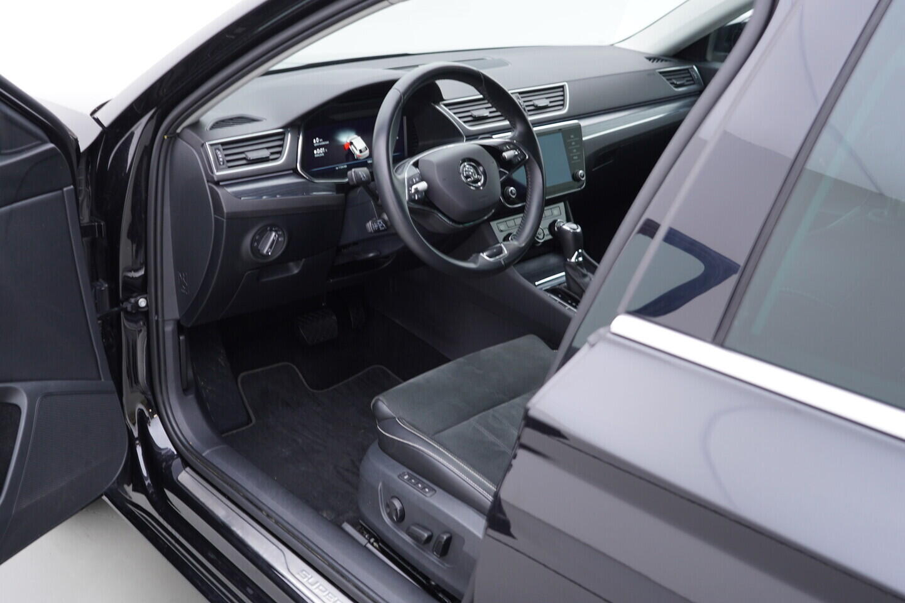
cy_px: 302
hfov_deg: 53.1
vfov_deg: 36.9
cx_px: 452
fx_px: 905
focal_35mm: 36
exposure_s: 1/40
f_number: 2.8
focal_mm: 24
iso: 160
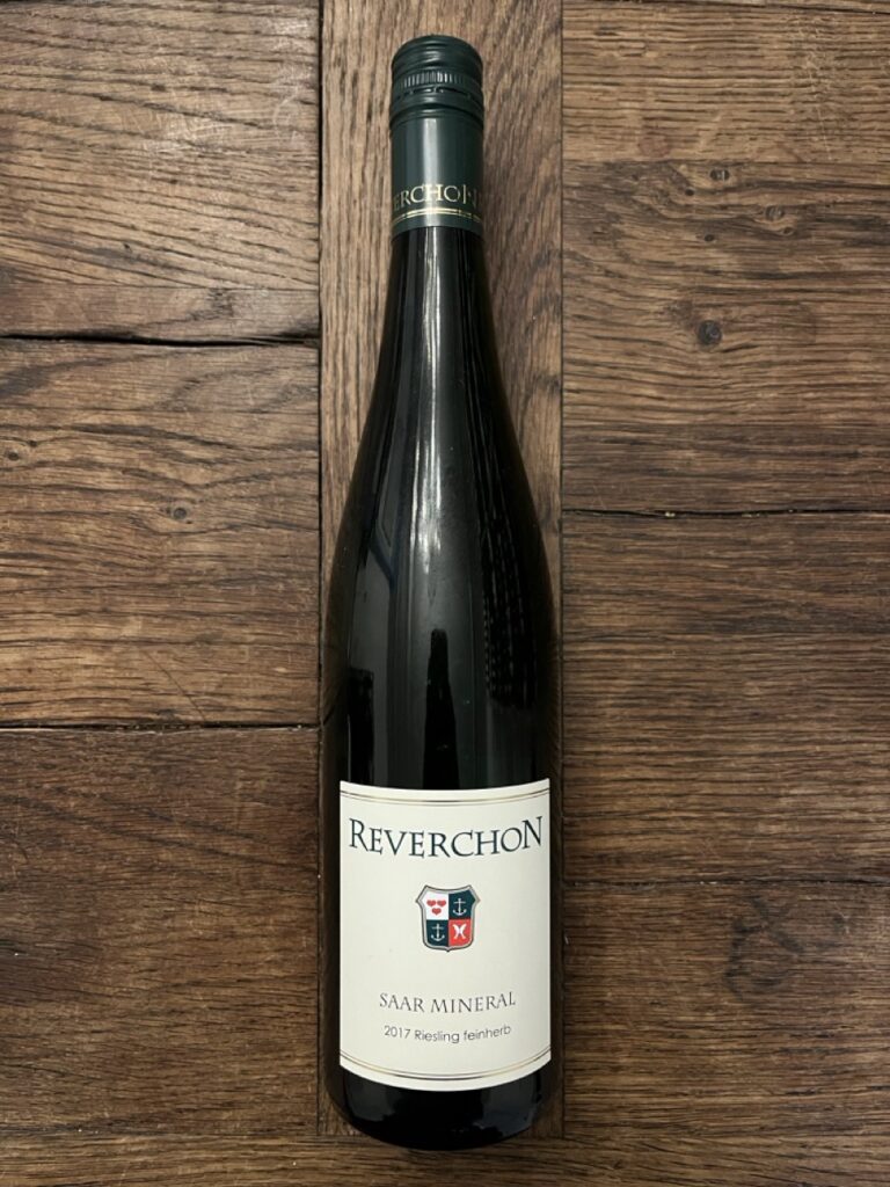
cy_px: 594
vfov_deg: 67.3
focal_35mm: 26
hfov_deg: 53.1
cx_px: 445
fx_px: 891
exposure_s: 1/50
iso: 400
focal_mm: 5.1
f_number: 1.6
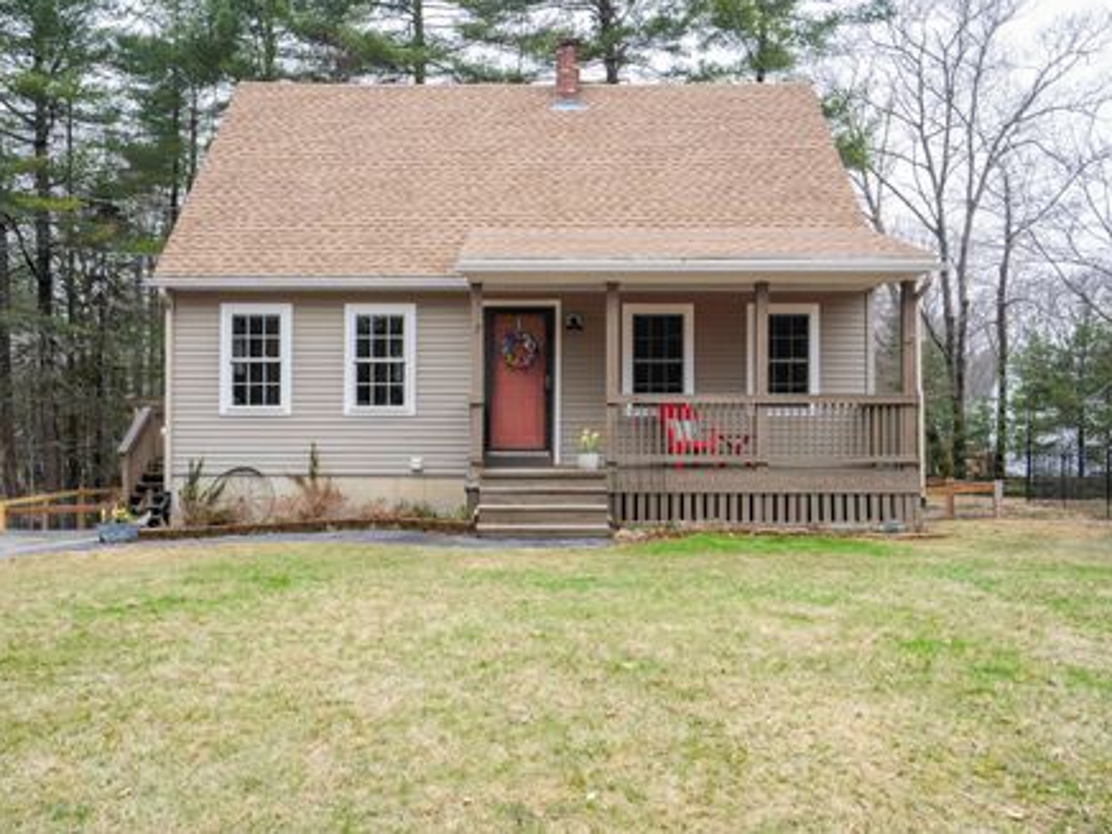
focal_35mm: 32
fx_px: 1028
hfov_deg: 56.8
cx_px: 530
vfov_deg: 44.2
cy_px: 412
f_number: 9
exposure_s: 1/20
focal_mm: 29
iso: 50
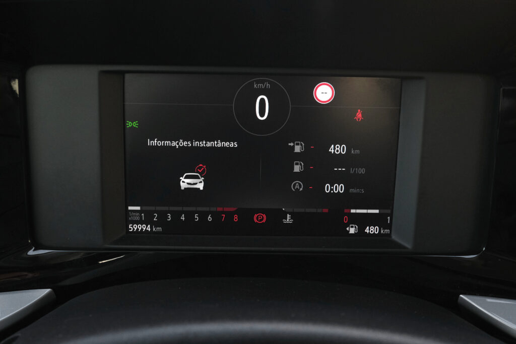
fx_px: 545
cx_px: 258
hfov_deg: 50.7
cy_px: 172
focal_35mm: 38
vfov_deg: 35.1
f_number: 9
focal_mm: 25.6
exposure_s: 1/160
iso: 2000
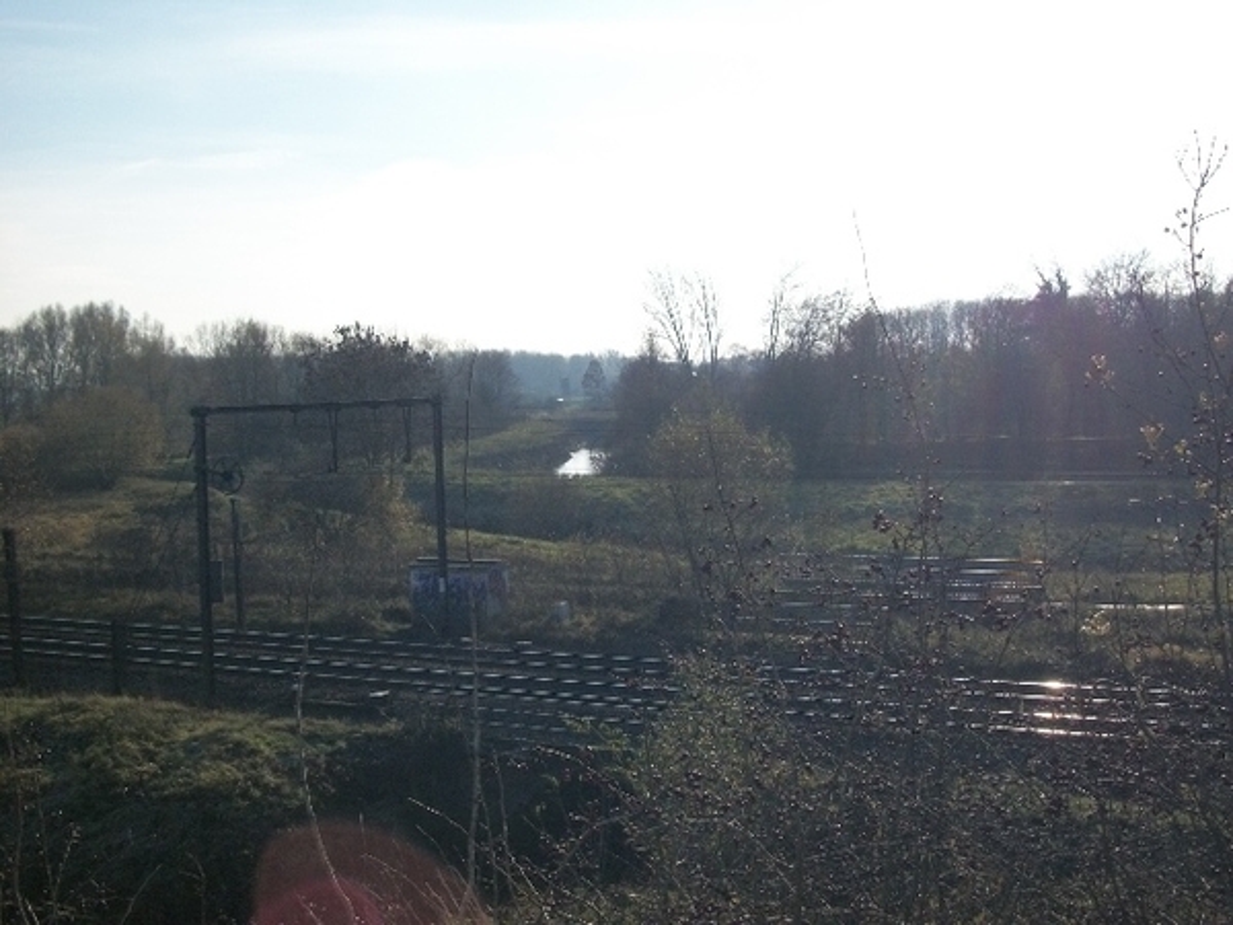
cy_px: 462
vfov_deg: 36.0
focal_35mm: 40
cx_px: 616
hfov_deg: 46.8
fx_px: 1425
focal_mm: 7.1
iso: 200
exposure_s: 1/500
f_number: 9.9
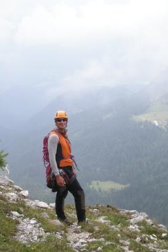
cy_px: 134
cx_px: 80
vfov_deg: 30.1
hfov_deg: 20.3
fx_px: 469
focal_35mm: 67
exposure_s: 1/740
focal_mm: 7.9
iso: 64
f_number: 2.8
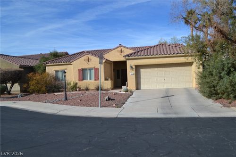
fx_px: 177
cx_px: 118
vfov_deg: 47.9
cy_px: 78
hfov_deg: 67.4
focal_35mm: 27
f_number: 8
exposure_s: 1/250
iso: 100
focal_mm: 18
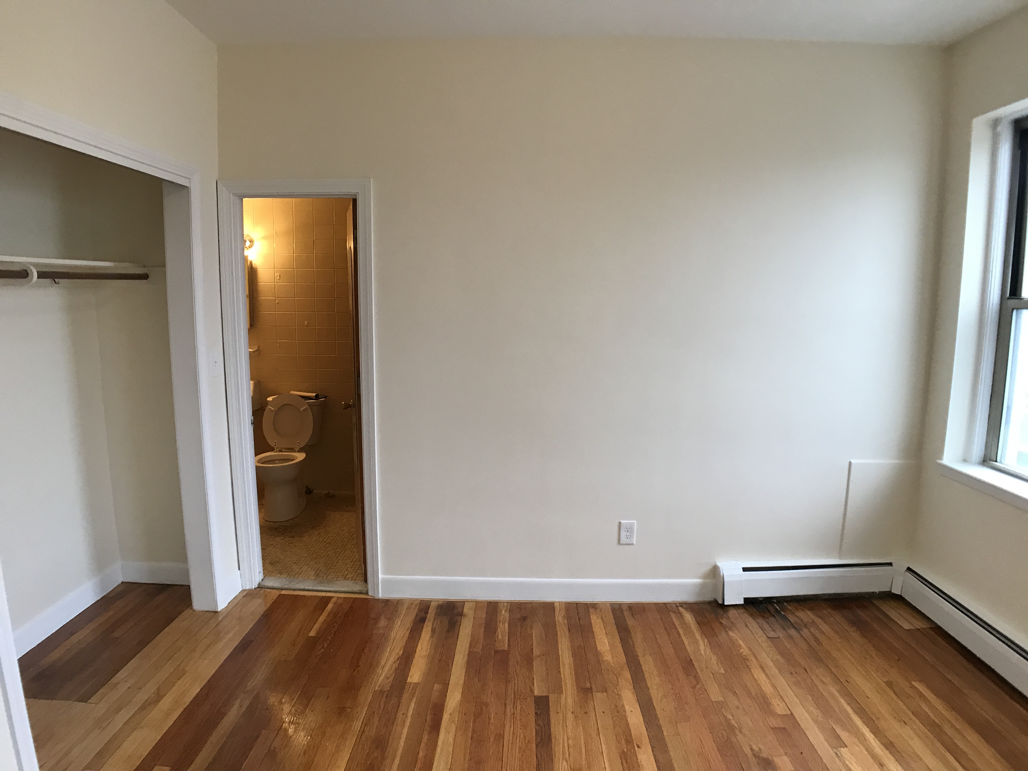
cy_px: 386
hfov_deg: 63.4
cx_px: 514
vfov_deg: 49.7
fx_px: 832
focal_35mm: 28
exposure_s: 1/30
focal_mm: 3.99
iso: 32
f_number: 1.8
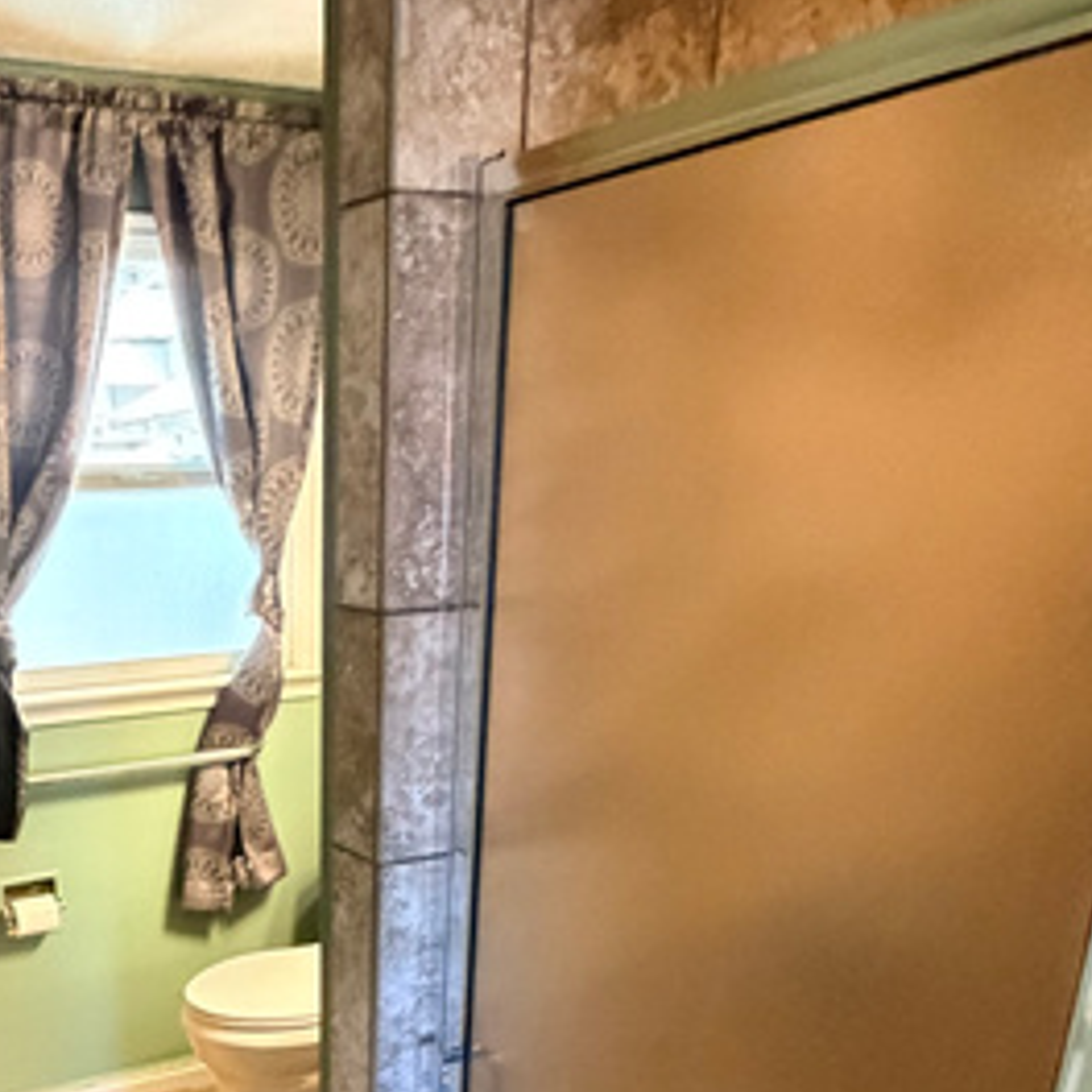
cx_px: 207
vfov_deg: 43.0
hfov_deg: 43.7
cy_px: 935
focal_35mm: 36
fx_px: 1285
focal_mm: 2.22
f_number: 2.2
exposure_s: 1/60
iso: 1000
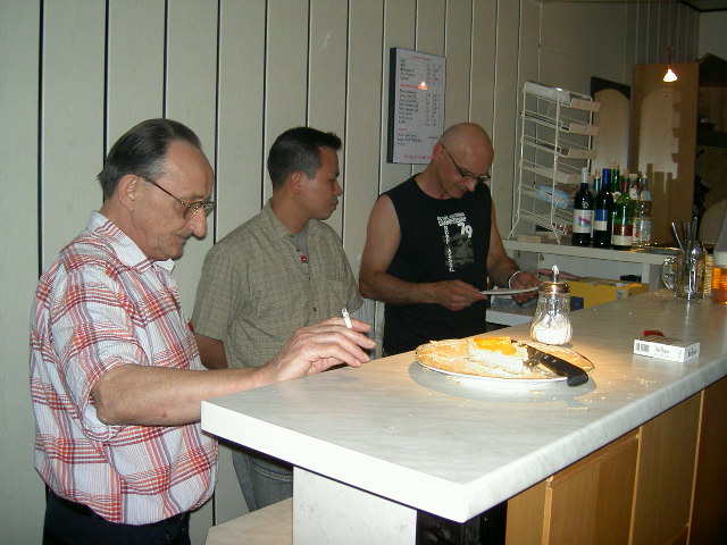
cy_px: 272
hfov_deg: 47.9
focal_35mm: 39
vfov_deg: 36.8
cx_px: 364
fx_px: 819
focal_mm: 8
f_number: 2.8
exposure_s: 1/59.5
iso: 100
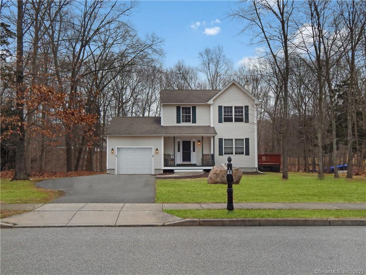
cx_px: 183
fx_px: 370
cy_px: 138
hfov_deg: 52.6
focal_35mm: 35
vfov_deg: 40.7
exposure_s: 1/640
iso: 125
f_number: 3.3
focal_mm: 6.1
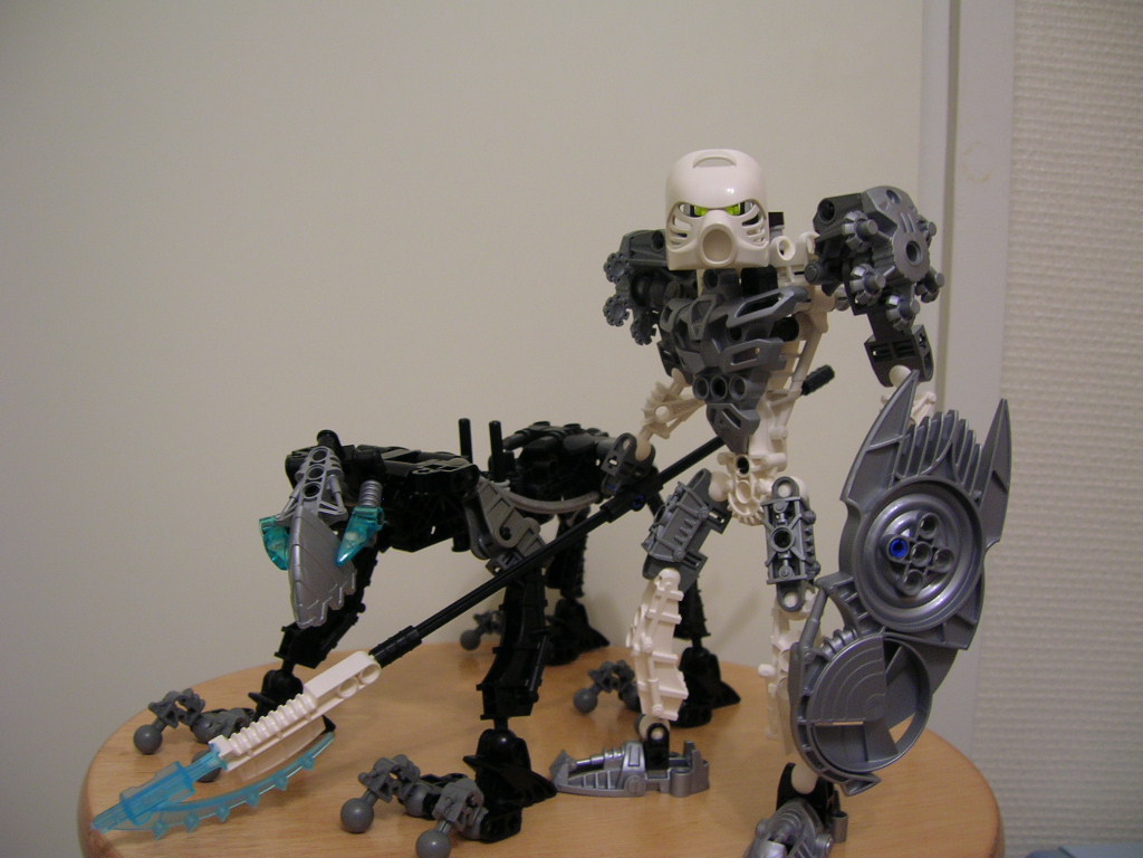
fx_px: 1123
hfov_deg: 54.0
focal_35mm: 34
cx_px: 572
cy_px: 429
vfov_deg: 41.8
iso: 68
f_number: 2.9
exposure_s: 1/4.1
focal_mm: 5.7
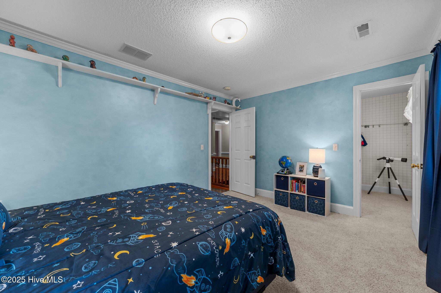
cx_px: 220
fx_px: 171
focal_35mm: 14
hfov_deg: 104.3
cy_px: 146
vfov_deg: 81.1
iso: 250
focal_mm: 14
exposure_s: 1/1.25
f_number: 8
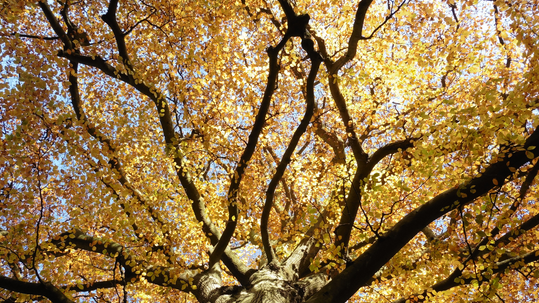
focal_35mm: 33
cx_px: 269
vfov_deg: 35.5
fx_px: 472
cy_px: 187
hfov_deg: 59.5
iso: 100
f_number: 4
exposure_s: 1/125
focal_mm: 5.4
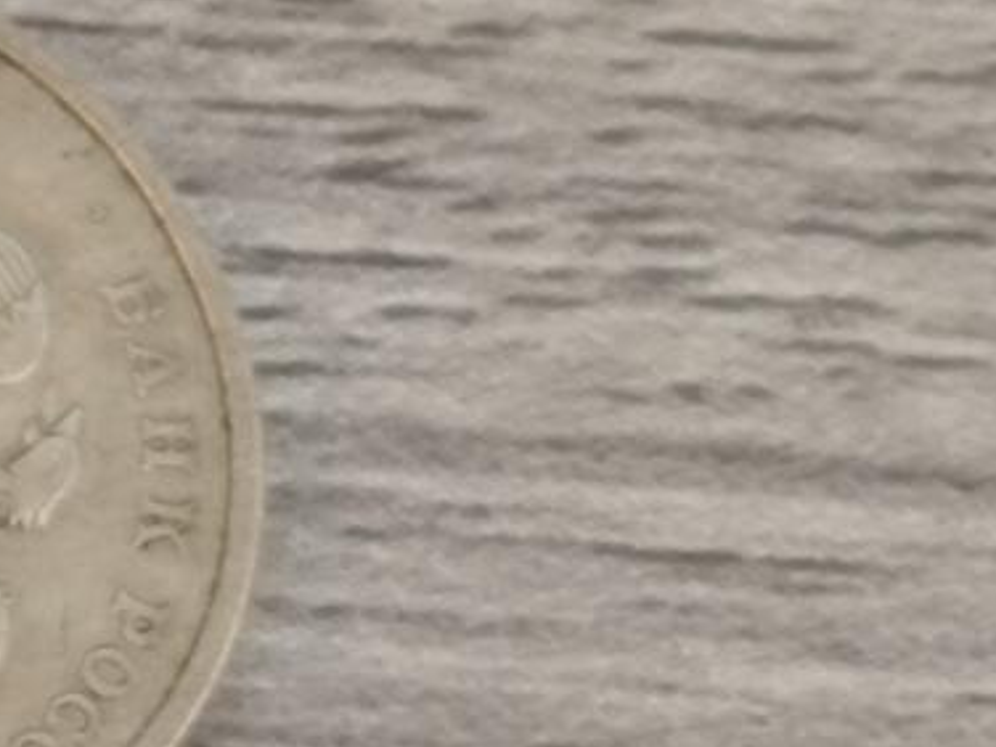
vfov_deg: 5.3
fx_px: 8028
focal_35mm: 279
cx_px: -689
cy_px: -56
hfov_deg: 6.9
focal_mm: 8.7
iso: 640
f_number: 1.9
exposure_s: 1/42.3
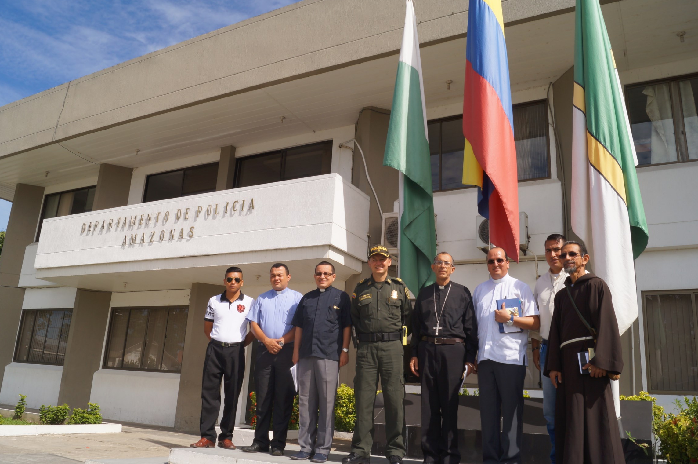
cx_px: 339
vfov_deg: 44.9
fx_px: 562
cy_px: 225
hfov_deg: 63.7
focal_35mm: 29
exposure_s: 1/160
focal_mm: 18
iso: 100
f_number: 13
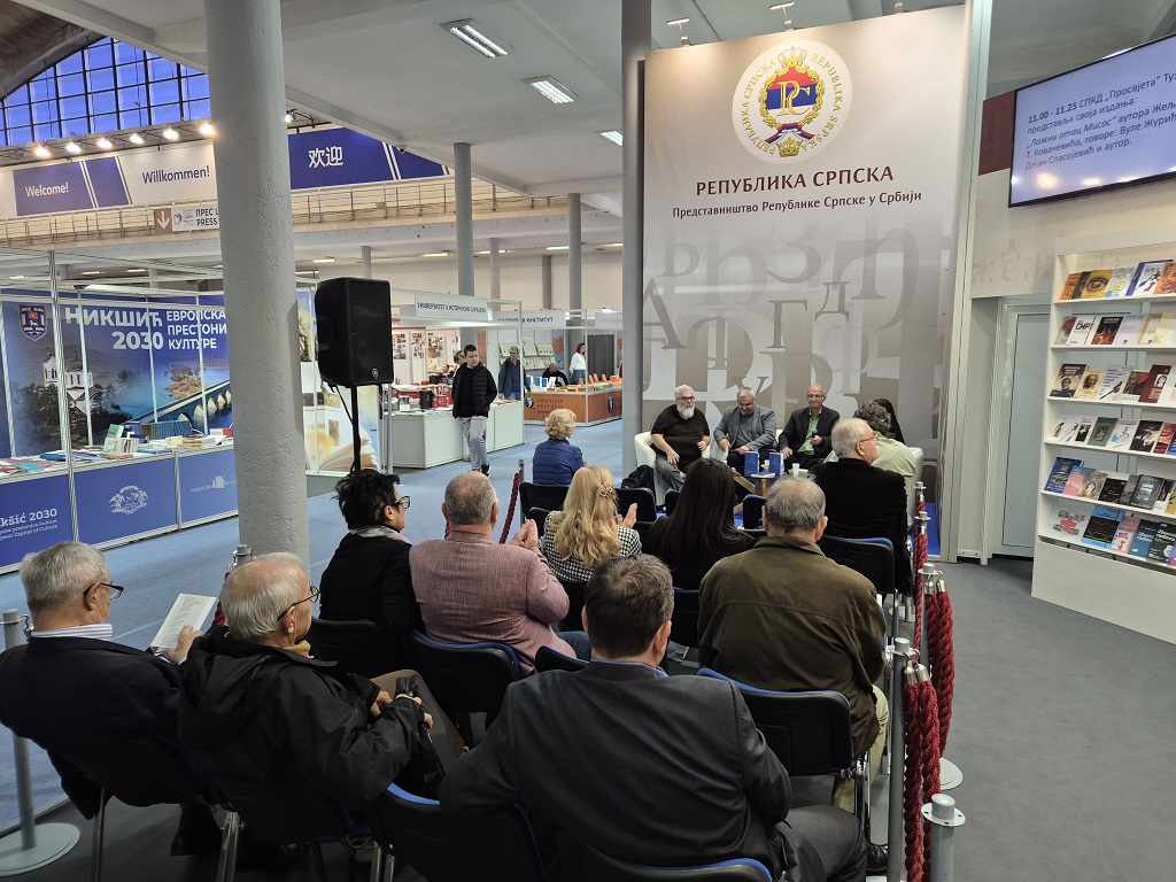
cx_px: 588
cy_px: 441
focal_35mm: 23
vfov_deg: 58.9
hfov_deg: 73.9
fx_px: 781
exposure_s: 1/100
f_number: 1.8
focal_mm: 5.4
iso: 160
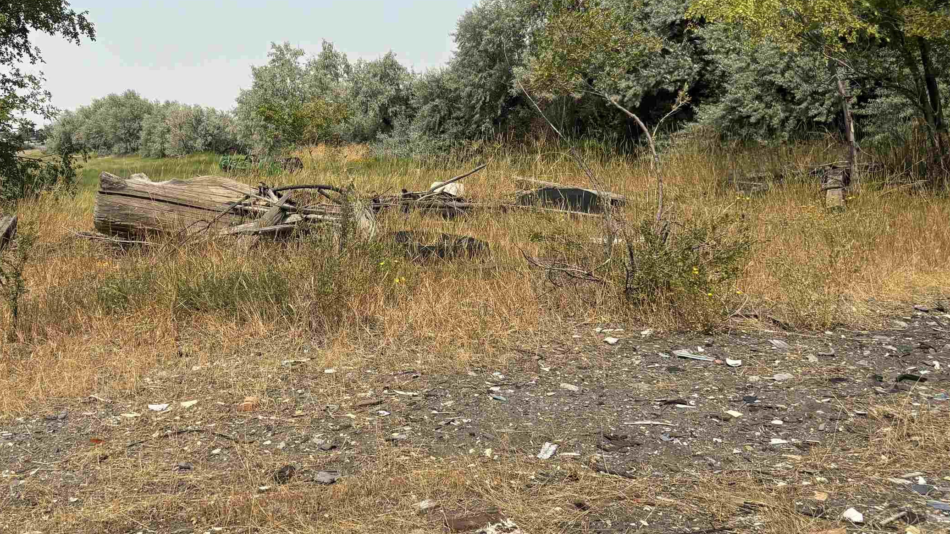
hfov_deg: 47.4
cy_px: 206
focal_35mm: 42
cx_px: 303
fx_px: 1058
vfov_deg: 28.3
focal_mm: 5.96
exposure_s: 1/3311
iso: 50
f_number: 1.6
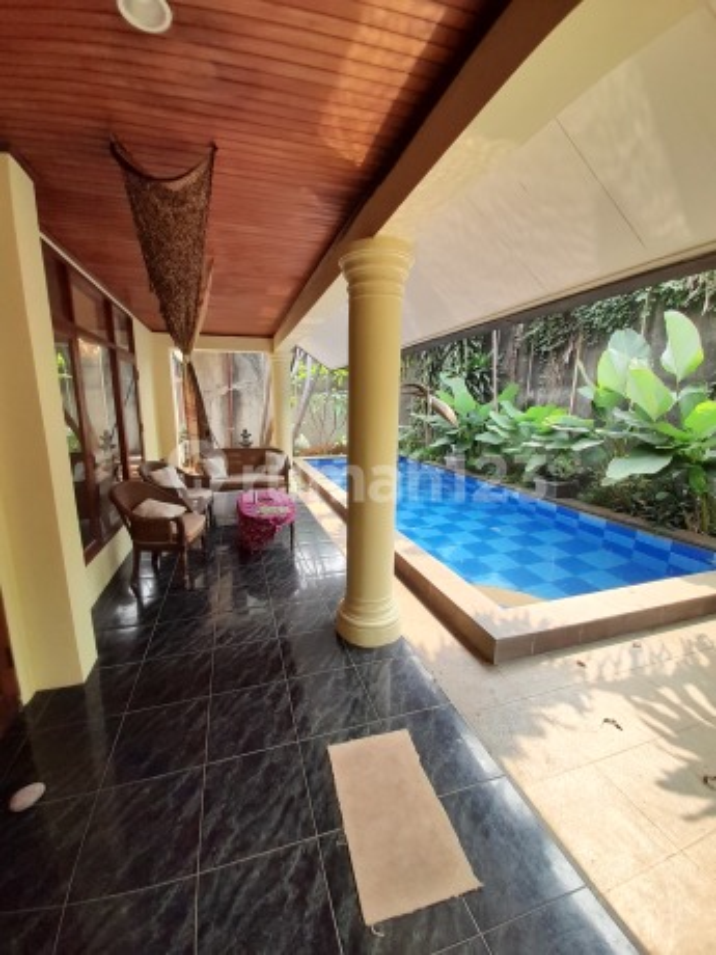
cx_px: 358
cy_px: 478
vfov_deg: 106.2
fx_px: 359
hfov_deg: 89.9
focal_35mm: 13
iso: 50
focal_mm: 1.42
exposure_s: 1/100
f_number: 2.2
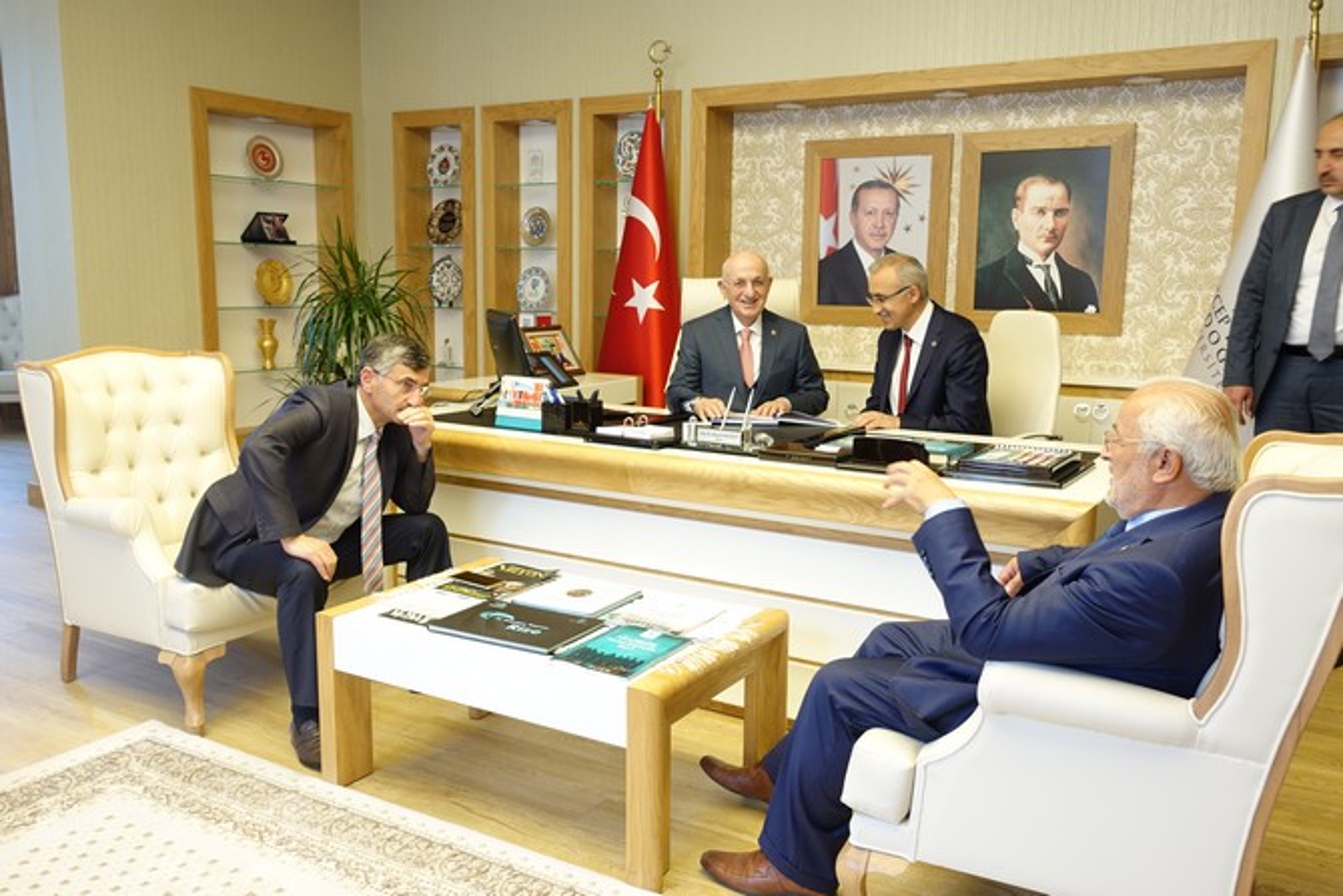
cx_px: 672
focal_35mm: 30
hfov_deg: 61.9
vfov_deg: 43.6
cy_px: 448
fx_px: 1119
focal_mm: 10.89
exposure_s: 1/25
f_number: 2.5
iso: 125
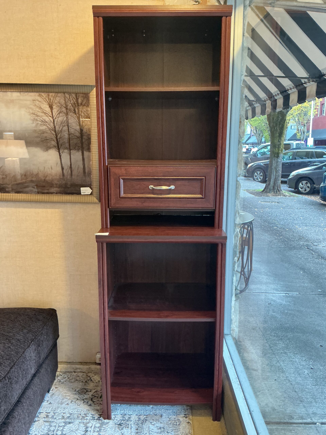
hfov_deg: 48.2
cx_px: 163
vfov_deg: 61.7
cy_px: 218
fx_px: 364
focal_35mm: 29
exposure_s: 1/30
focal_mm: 3
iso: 250
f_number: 1.8
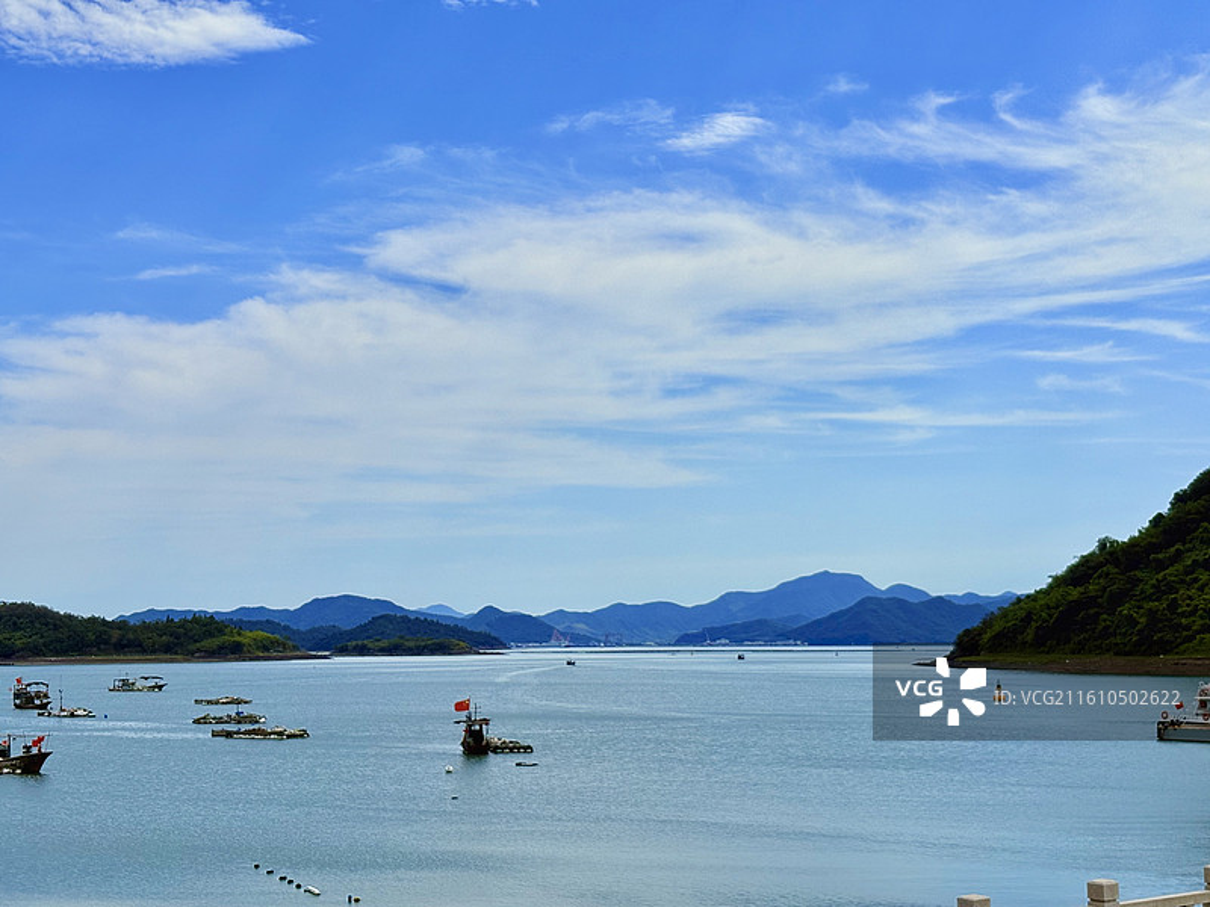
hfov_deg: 36.8
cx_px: 605
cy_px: 454
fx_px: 1818
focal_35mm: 52
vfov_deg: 28.0
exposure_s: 1/7042
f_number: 1.6
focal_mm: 5.96
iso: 25
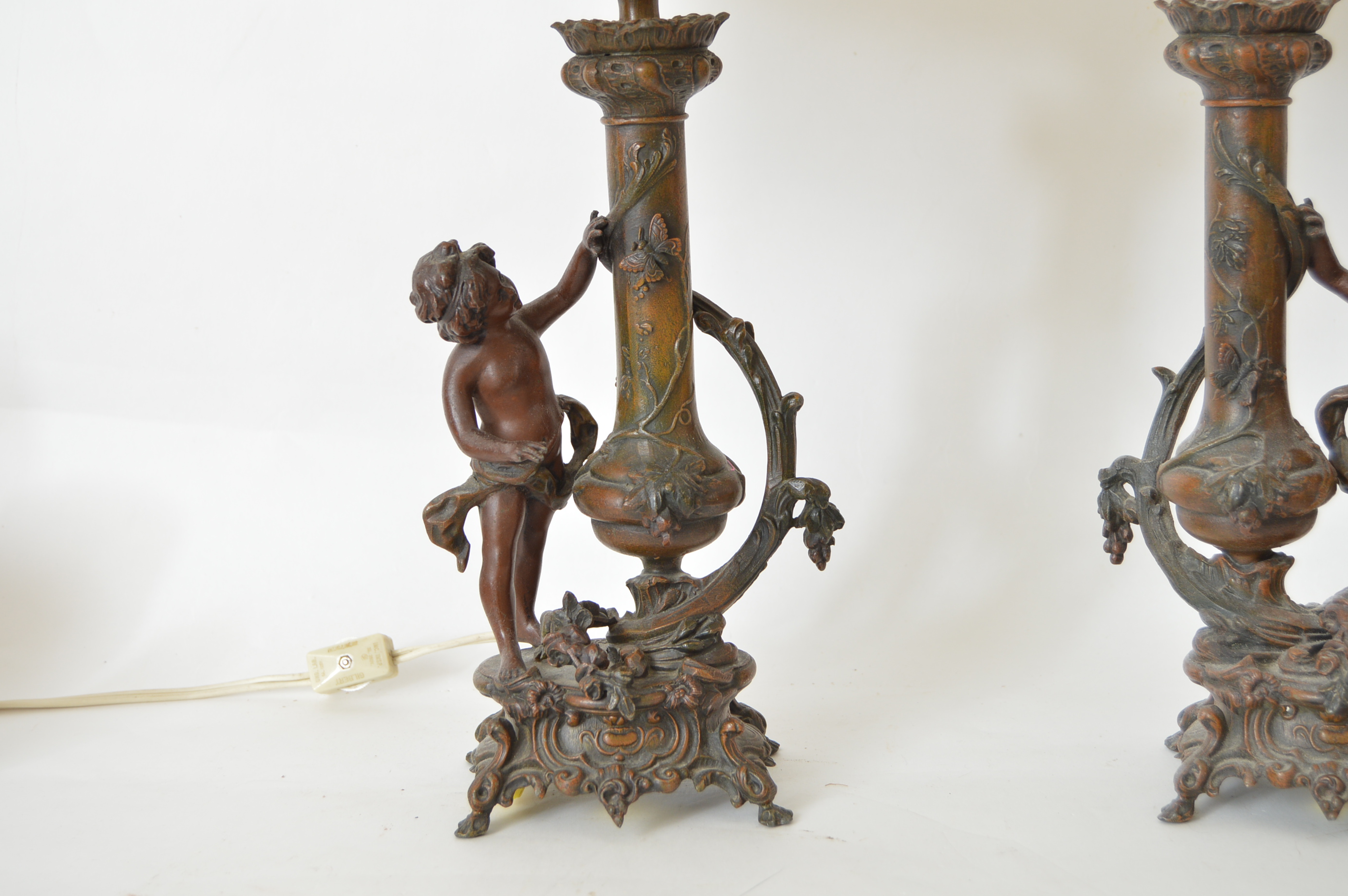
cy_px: 415
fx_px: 2058
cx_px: 690
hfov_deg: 36.3
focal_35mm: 55
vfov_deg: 24.6
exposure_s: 1/125
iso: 200
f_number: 5
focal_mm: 34
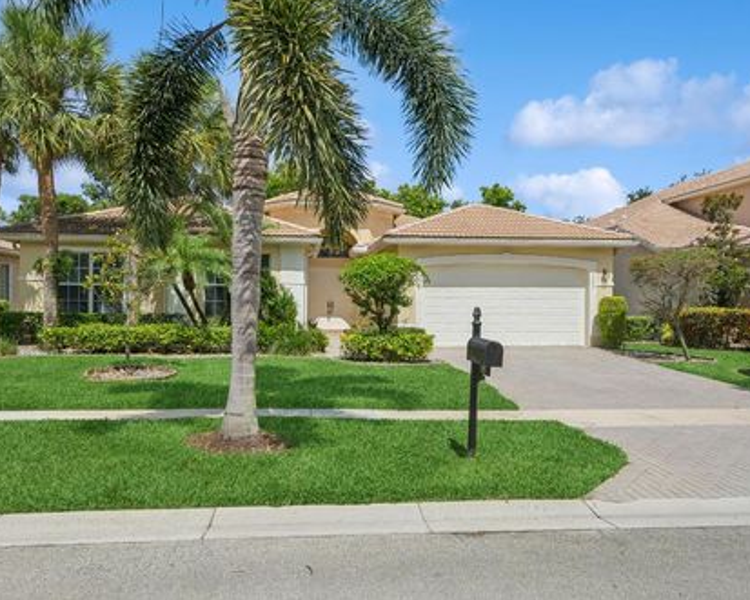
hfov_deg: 66.9
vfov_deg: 55.7
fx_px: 567
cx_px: 358
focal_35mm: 26
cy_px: 299
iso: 100
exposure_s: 1/500
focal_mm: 15
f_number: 6.3
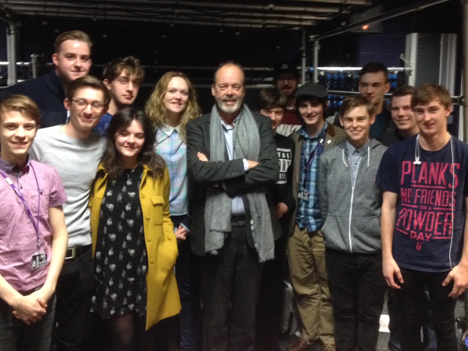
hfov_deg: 42.1
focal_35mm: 45
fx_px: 608
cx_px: 241
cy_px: 142
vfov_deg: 32.1
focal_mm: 4.28
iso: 400
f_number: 2.4
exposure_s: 1/17
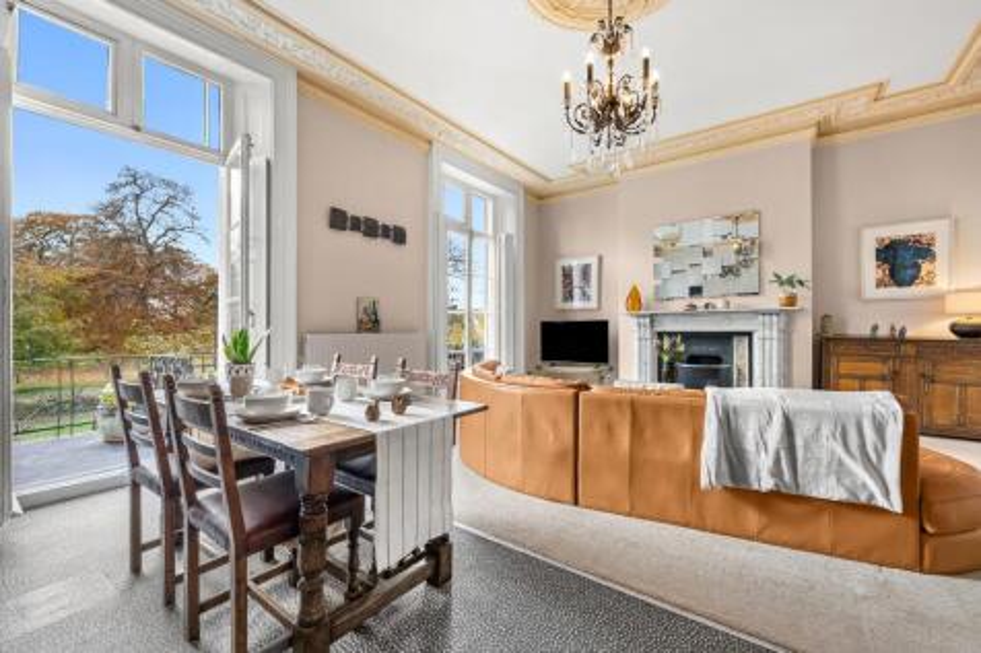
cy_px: 326
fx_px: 381
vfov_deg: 81.2
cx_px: 490
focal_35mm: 14
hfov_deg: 104.3
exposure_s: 1/6
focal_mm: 14
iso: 500
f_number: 8
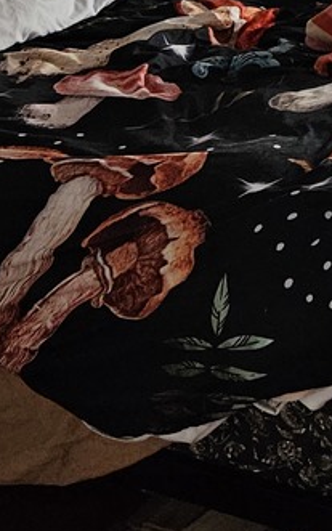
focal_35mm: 106
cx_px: 654
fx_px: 1534
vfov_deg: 18.3
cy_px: -159
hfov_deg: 11.2
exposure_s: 1/120
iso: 320
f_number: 1.8
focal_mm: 5.4
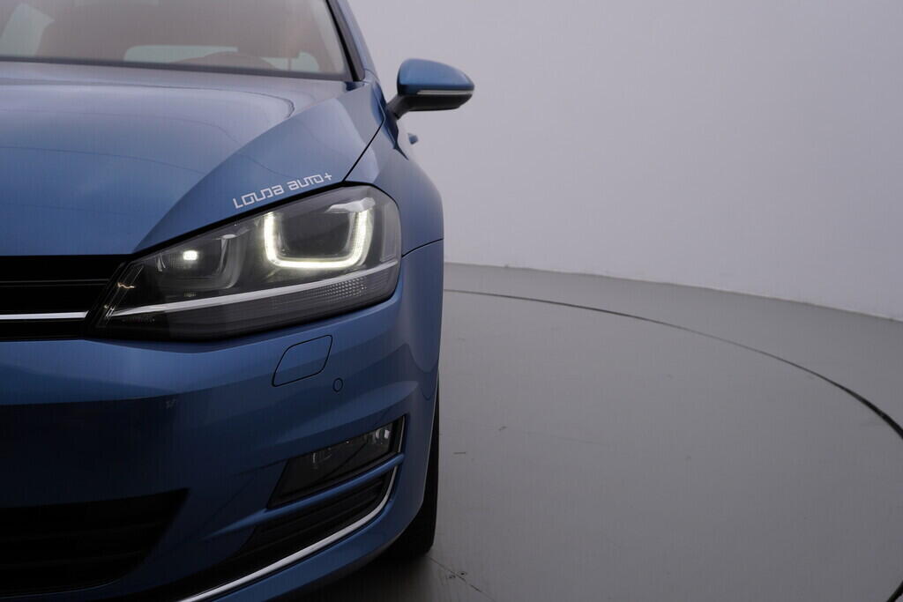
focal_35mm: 36
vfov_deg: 36.9
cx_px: 452
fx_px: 903
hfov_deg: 53.1
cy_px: 301
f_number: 5
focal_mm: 24
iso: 125
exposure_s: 1/125
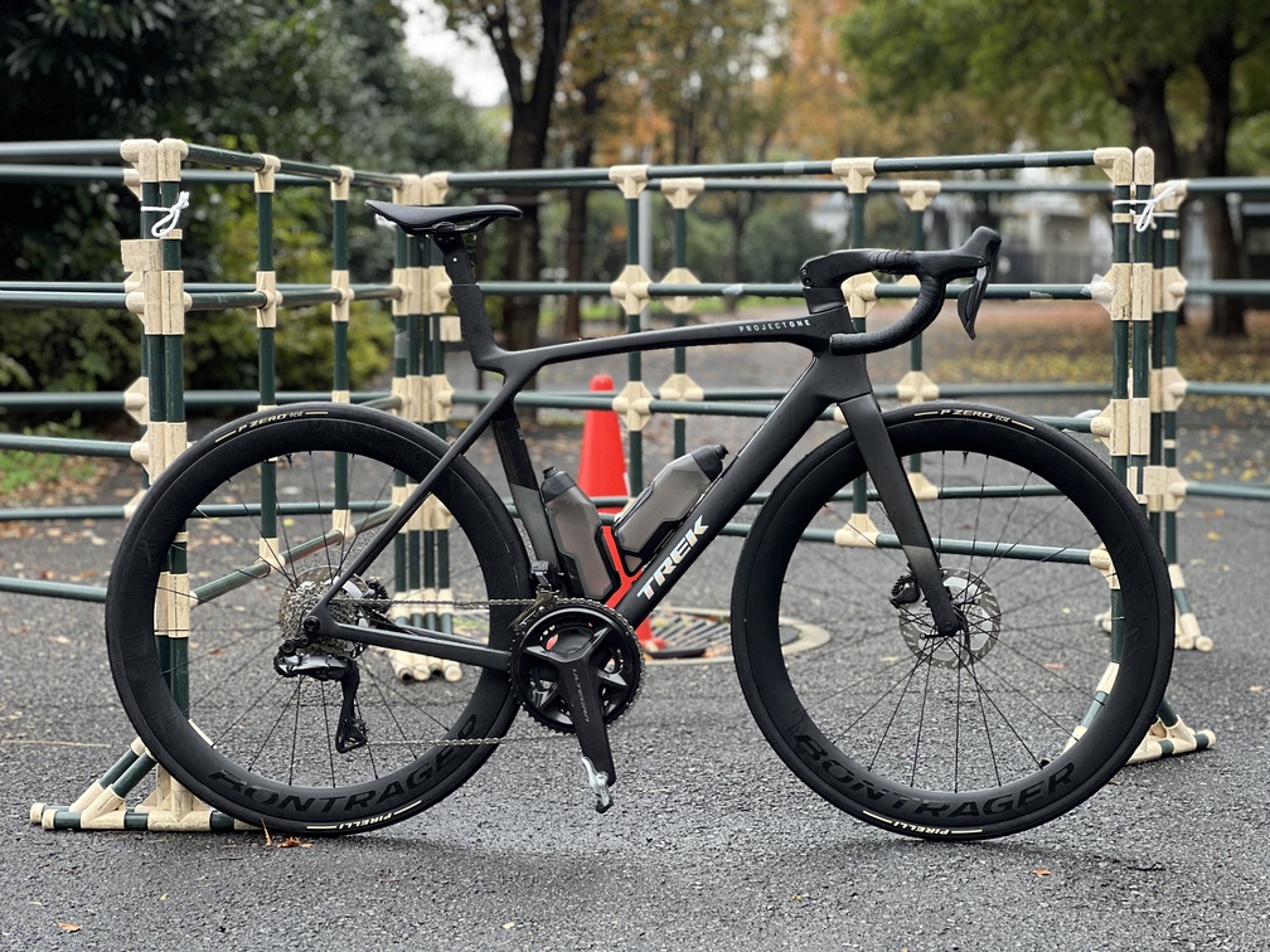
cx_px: 635
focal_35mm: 77
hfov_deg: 25.3
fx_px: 2825
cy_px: 476
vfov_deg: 19.1
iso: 100
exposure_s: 1/121
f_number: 2.8
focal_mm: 9
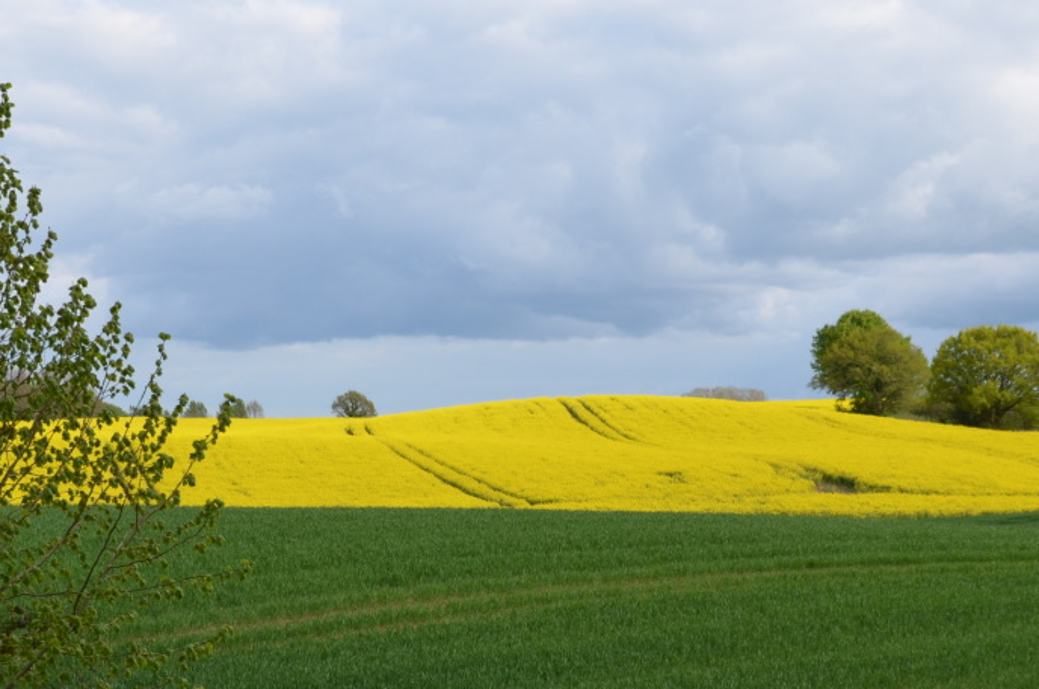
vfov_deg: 15.9
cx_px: 390
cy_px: 514
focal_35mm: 85
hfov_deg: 23.9
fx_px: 2449
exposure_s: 1/250
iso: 200
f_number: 8
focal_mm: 26
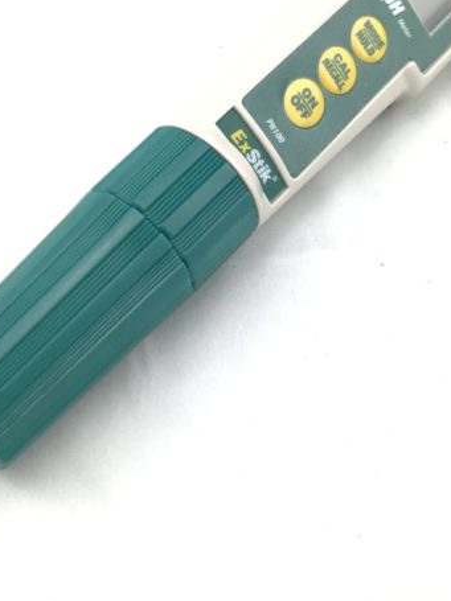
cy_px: 57
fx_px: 1095
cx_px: 343
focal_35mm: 63
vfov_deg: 29.4
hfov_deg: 23.0
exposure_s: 1/329
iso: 20
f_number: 1.8
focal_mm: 3.99
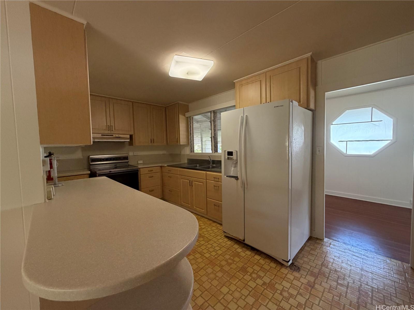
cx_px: 207
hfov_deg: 102.1
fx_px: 167
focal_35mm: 14
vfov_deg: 85.7
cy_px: 155
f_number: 2.2
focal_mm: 2.22
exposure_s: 1/120
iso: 320
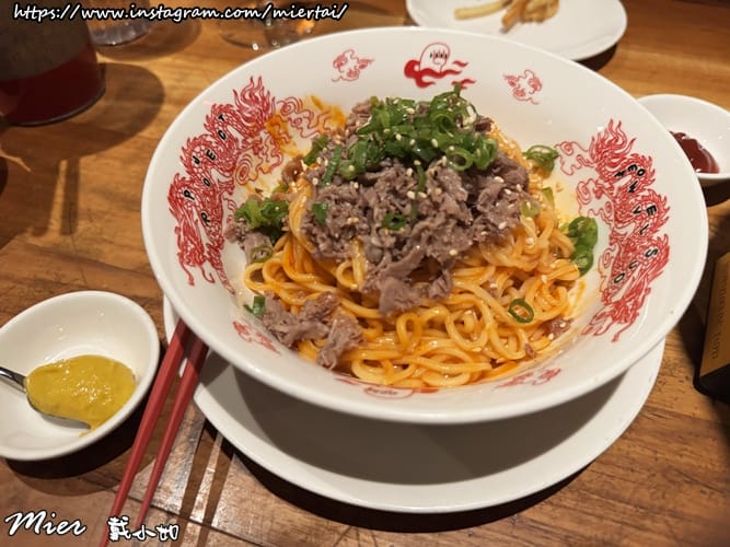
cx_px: 365
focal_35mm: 24
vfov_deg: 56.8
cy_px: 274
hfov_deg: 71.6
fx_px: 506
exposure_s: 1/60
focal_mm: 6.76
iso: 500
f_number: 1.78
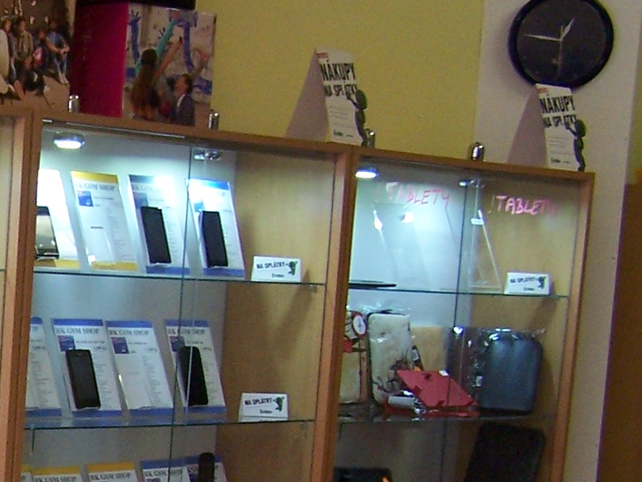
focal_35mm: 107
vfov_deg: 13.5
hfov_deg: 17.3
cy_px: 537
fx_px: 1985
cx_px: -188
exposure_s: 1/20
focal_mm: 6.3
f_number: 2.8
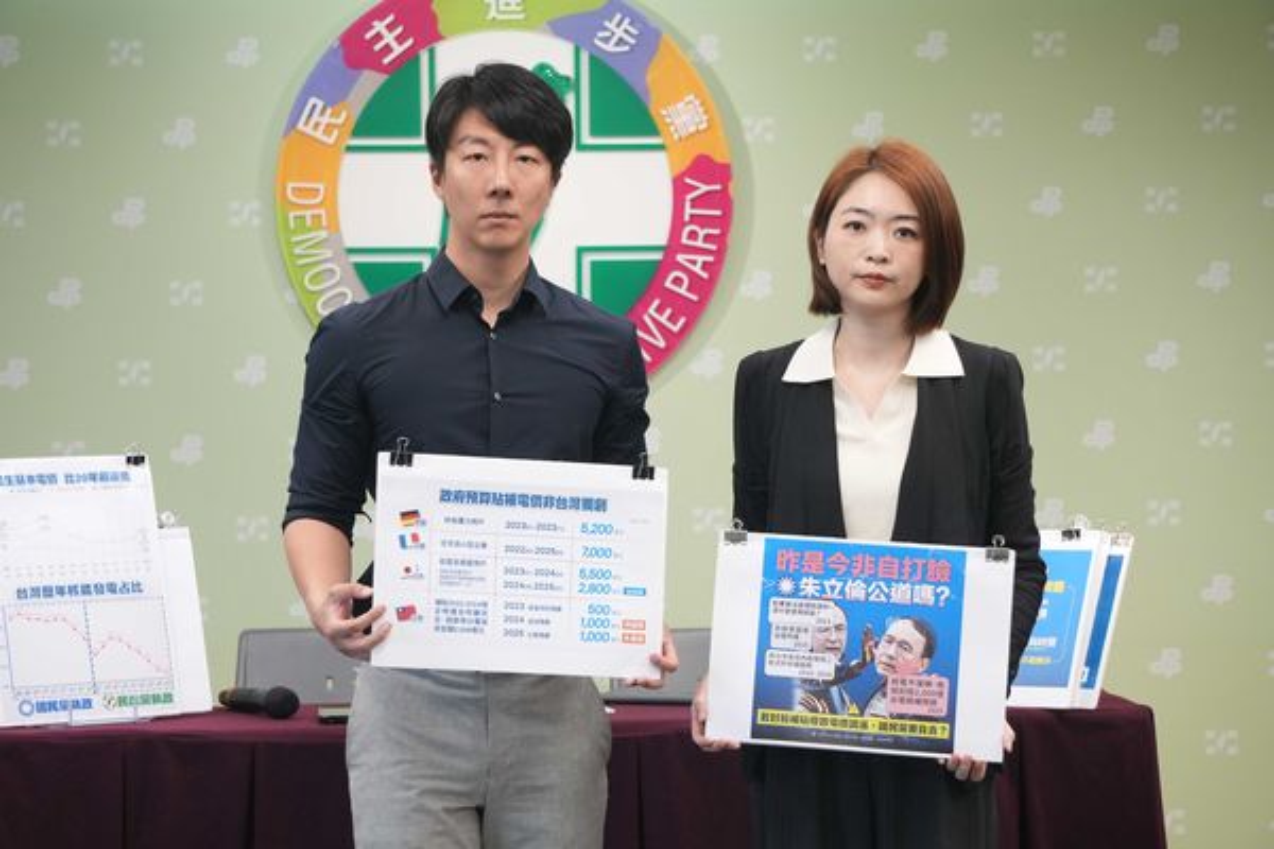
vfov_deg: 10.2
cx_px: 637
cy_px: 424
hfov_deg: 15.2
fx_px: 4777
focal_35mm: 135
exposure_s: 1/160
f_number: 5.6
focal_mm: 90
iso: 2000
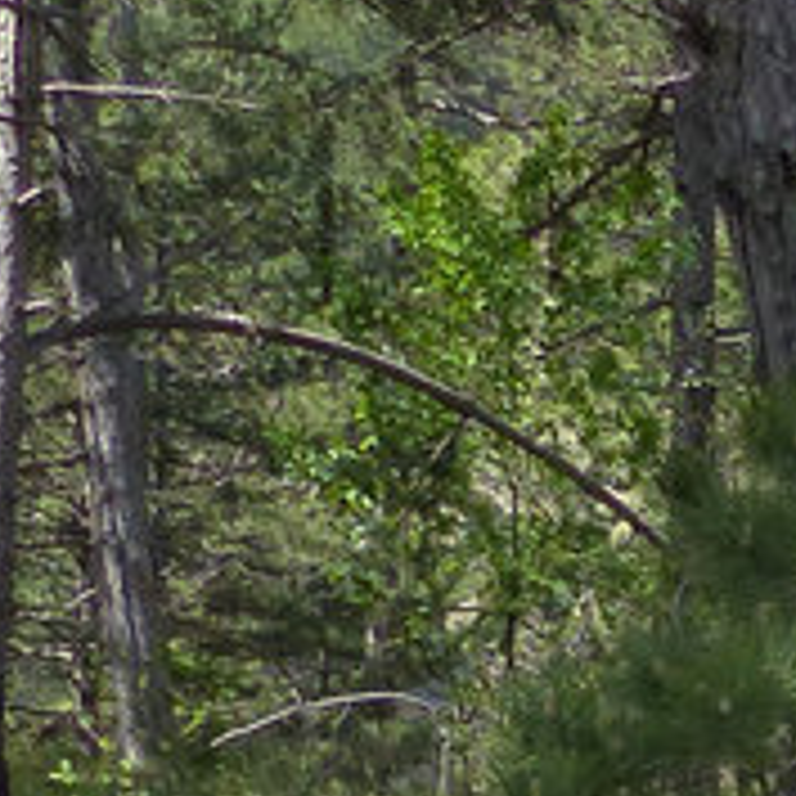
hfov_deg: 10.8
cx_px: 1187
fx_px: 4059
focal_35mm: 156
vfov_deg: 10.1
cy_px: 1776
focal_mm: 4.5
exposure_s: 1/320
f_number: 4
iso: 160
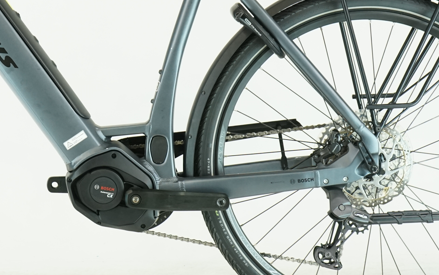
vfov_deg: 11.1
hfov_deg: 17.6
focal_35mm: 117
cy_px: 25
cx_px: 76
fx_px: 1400
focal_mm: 49
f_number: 5.6
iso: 1600
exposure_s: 1/200
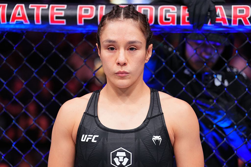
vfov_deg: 12.3
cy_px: 84
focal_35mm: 111
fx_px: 774
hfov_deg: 18.4
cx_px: 126
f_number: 2.8
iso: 3200
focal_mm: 111
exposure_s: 1/1250
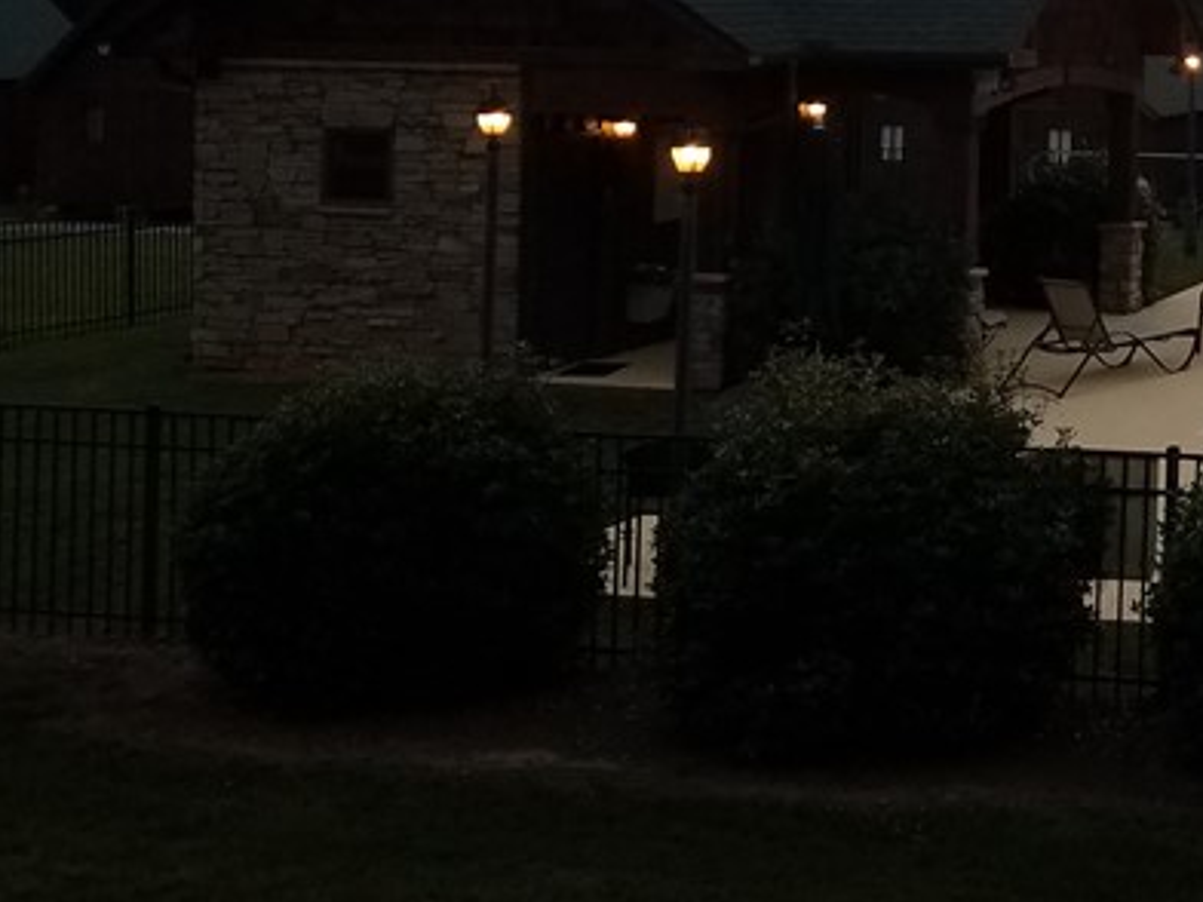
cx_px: 1436
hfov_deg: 25.7
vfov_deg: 20.7
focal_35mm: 68
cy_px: -52
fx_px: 2363
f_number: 1.7
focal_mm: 4.2
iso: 64
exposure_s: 1/120
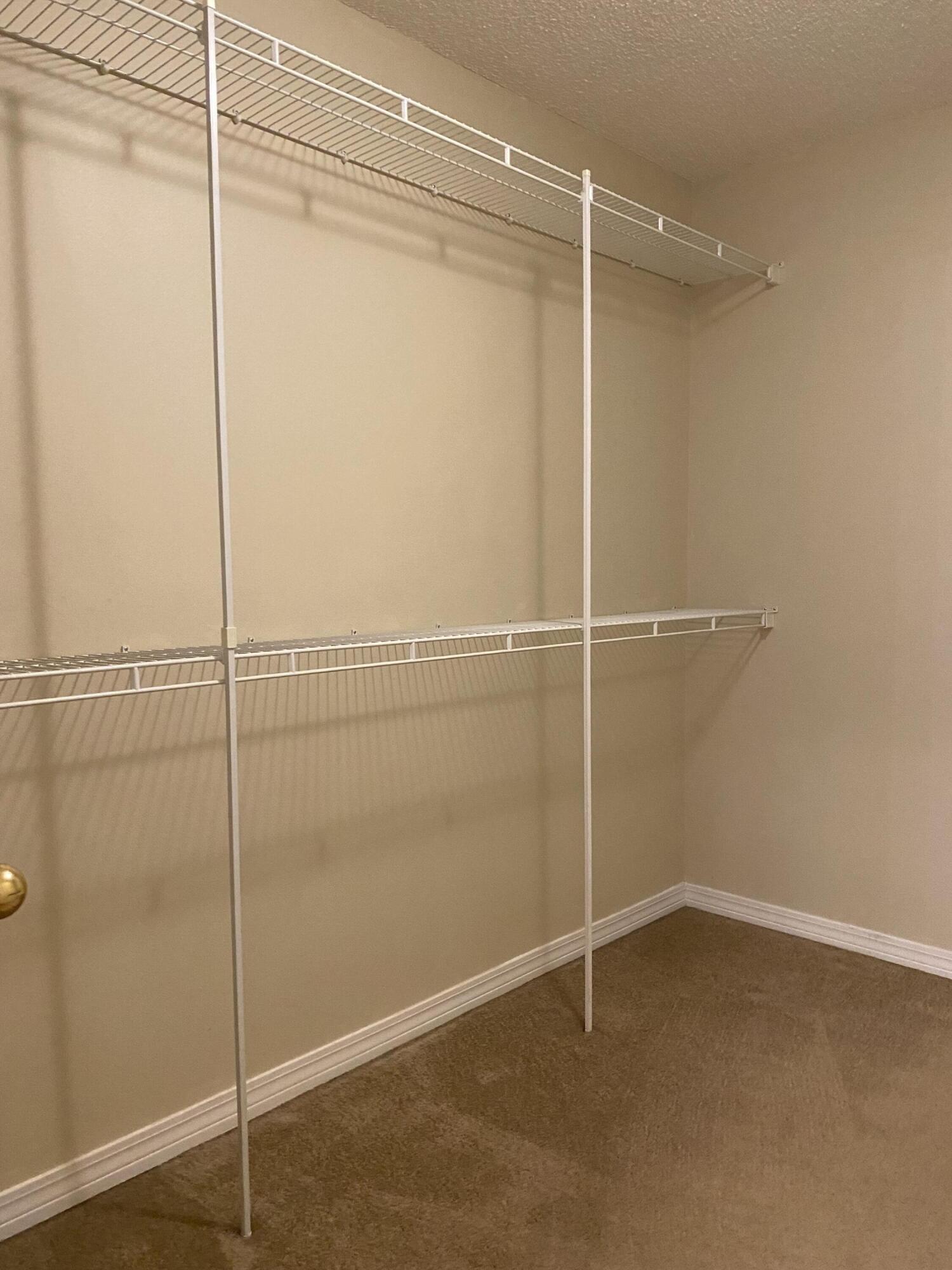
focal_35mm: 26
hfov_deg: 53.1
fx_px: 953
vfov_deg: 67.3
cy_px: 635
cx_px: 476
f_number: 1.8
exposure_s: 1/60
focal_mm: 4.25
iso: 500
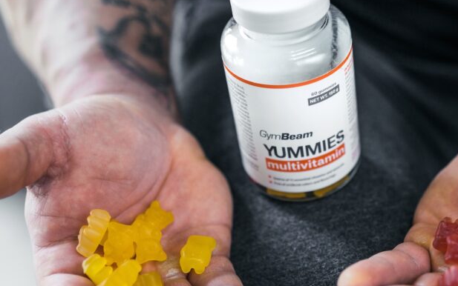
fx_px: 812
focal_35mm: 65
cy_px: 138
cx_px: 334
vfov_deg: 20.0
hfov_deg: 31.1
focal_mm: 35
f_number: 2
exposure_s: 1/250
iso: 400
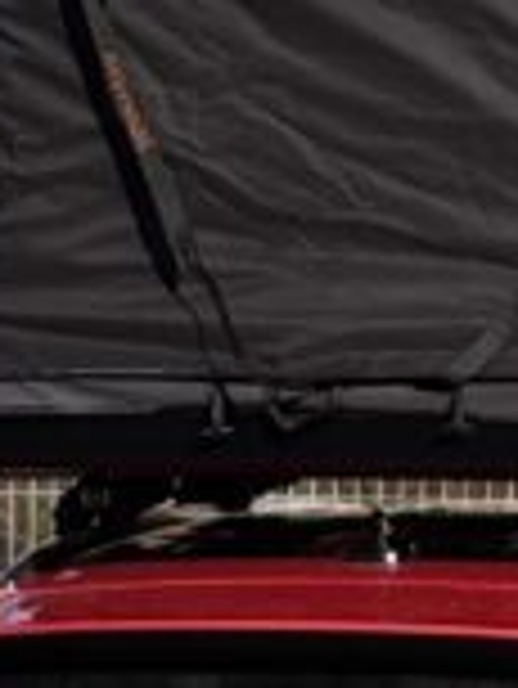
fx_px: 6934
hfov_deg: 4.3
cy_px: 710
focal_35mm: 348
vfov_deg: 5.7
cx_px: 595
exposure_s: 1/1017
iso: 32
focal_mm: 5.96
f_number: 1.6
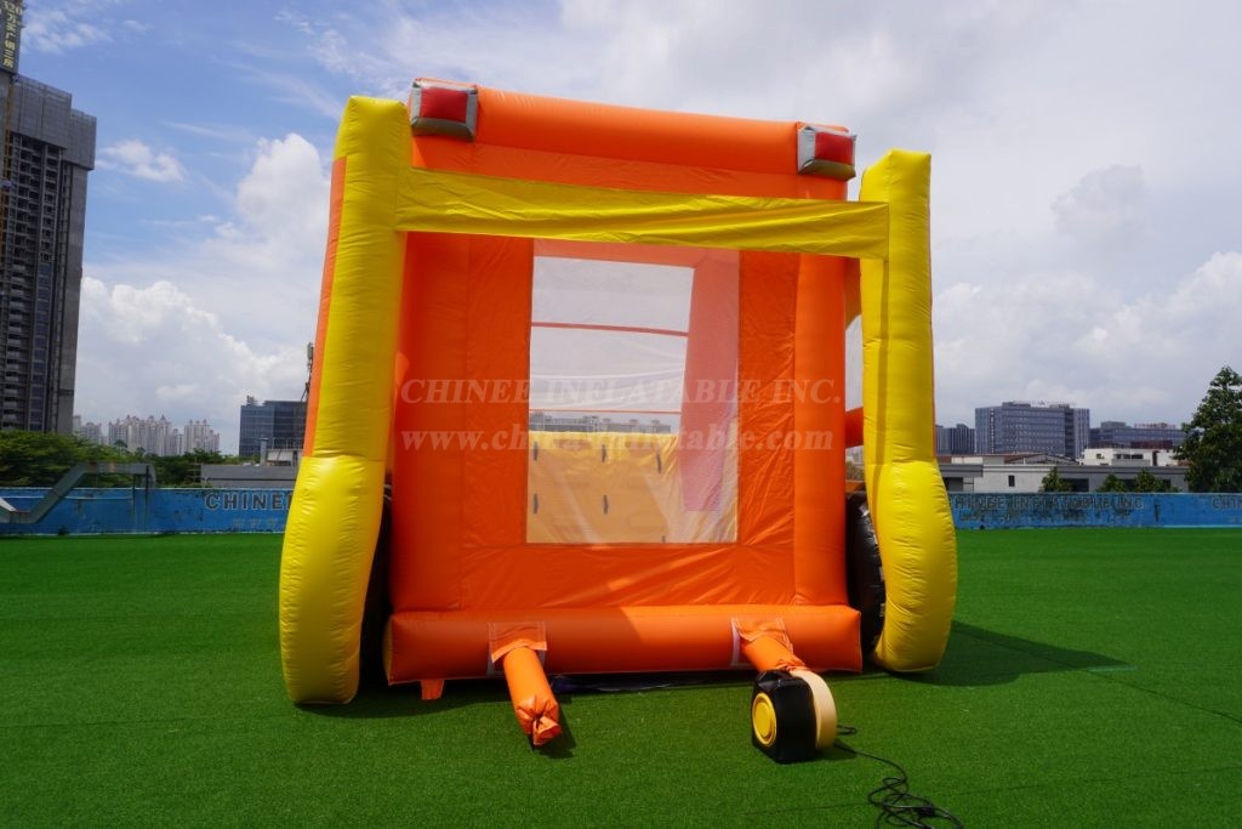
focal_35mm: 24
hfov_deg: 73.7
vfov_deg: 53.1
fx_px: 828
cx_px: 621
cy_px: 414
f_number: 10
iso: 100
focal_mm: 16
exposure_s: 1/320
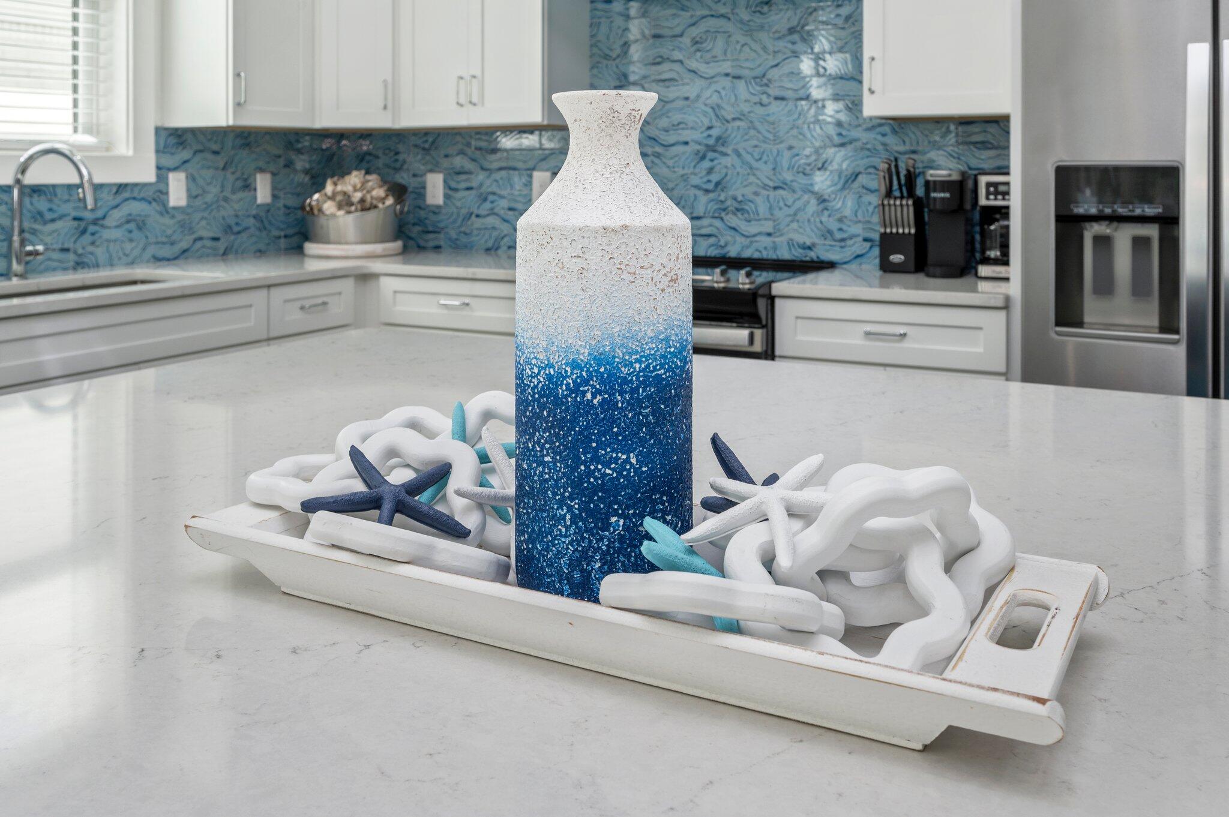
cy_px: 408
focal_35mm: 30
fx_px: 1023
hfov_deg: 62.0
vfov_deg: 43.5
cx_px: 614
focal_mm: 30
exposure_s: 1/50
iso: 160
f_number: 9
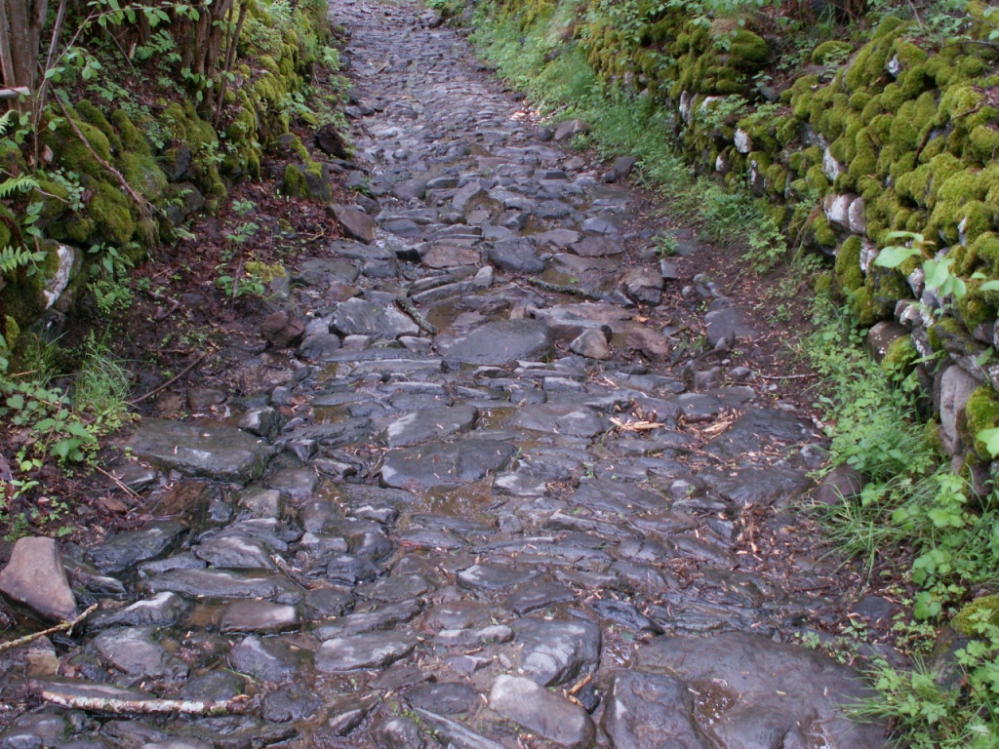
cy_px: 374
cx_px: 500
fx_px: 1010
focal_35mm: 35
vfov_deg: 40.7
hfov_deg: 52.6
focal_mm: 5.86
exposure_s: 1/40
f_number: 2.8
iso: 64
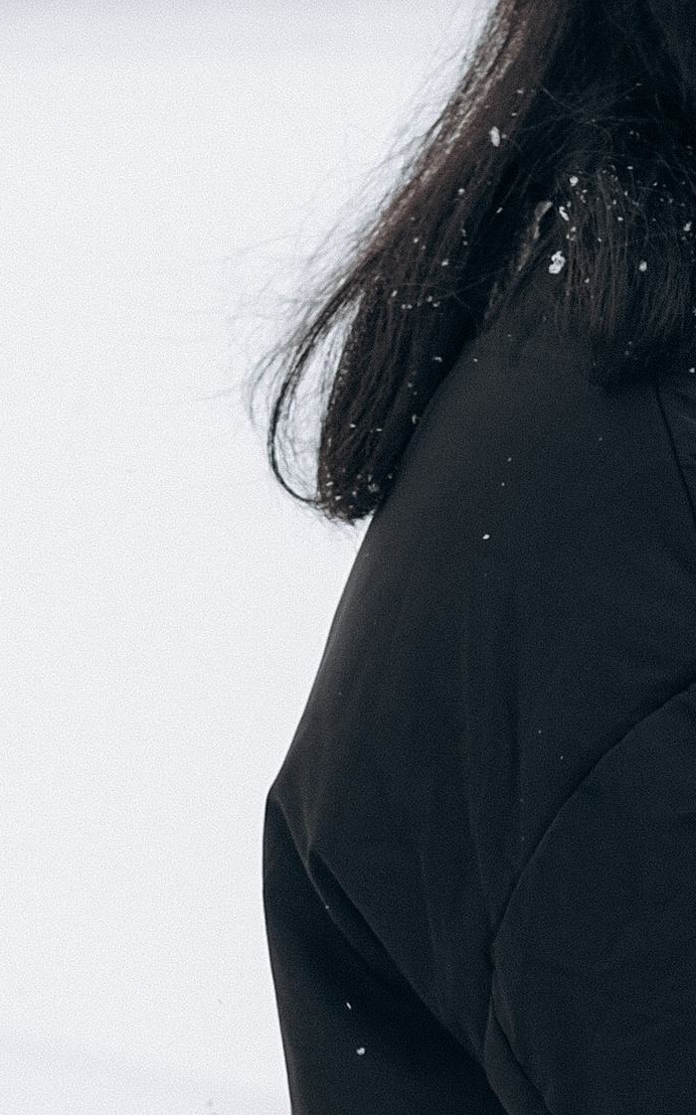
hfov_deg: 8.0
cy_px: 562
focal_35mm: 159
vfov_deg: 13.2
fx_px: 4828
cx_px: 1163
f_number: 1.6
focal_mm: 30
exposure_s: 1/1000
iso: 160
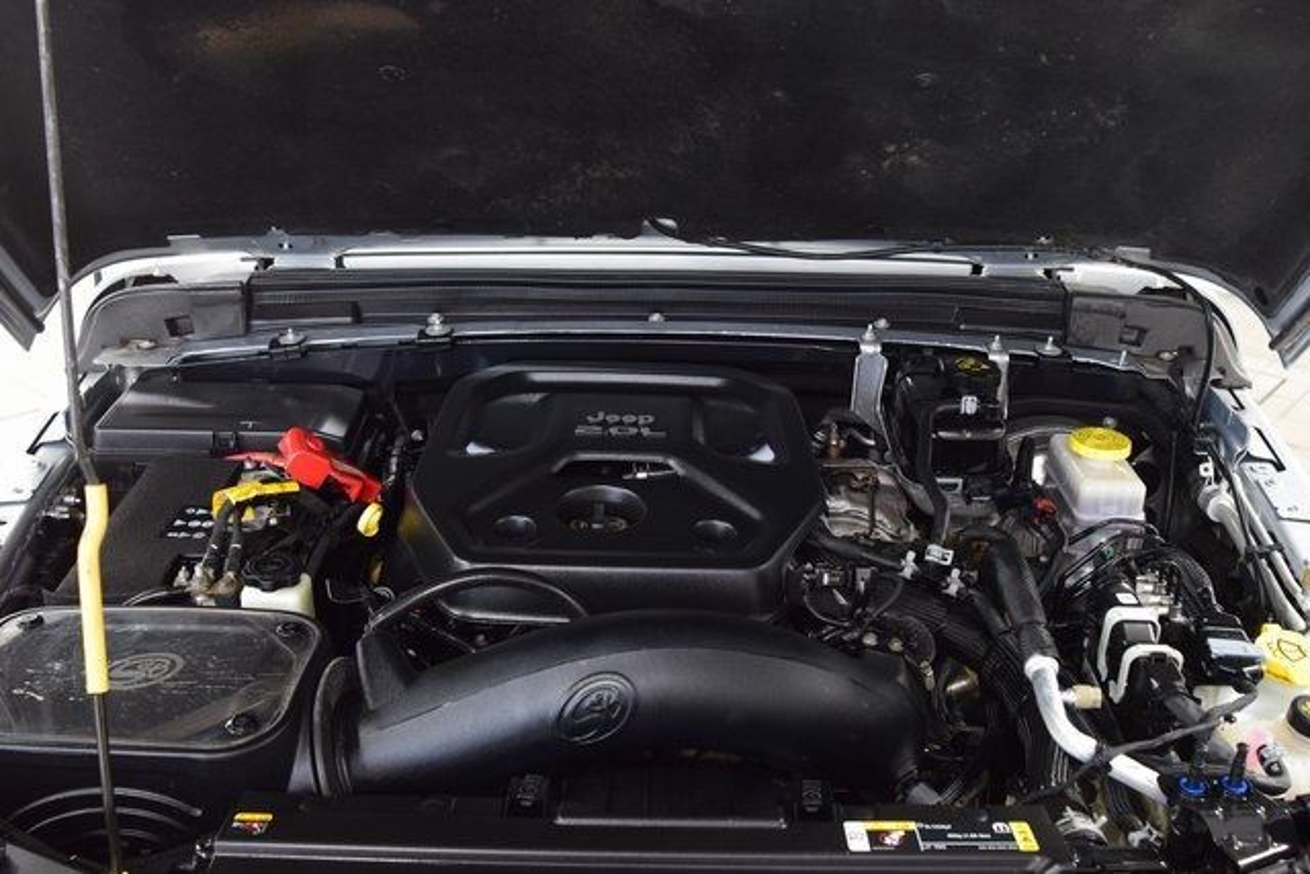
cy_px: 437
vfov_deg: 36.9
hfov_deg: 53.1
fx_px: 1310
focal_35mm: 36
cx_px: 655
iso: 1600
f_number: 6.3
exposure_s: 1/15
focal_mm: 24
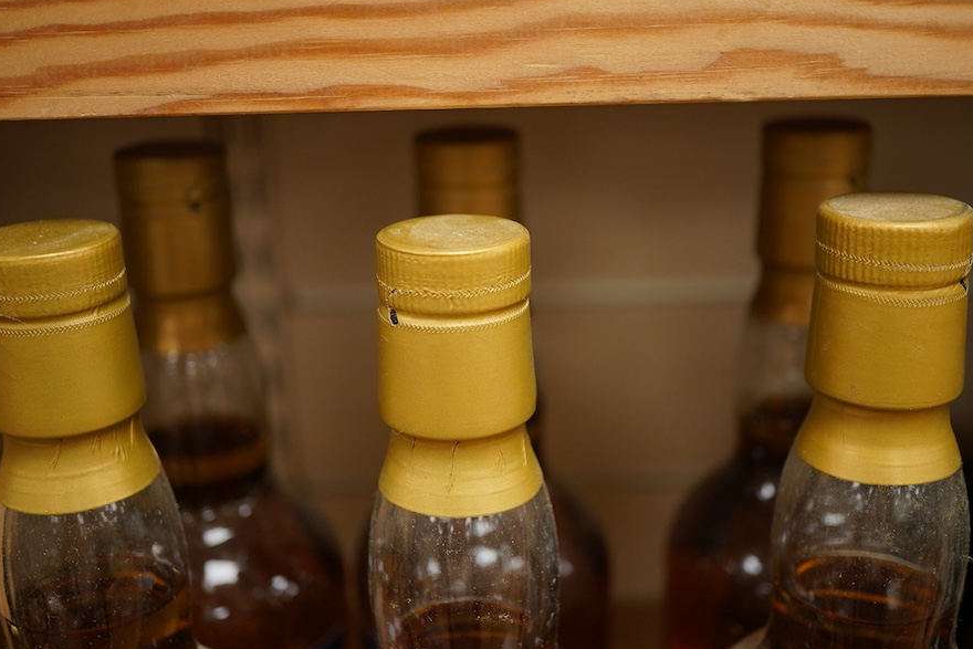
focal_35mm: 46
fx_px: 1243
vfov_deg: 29.3
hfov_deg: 42.7
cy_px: 321
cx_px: 488
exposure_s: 1/125
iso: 800
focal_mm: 30
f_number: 4.5
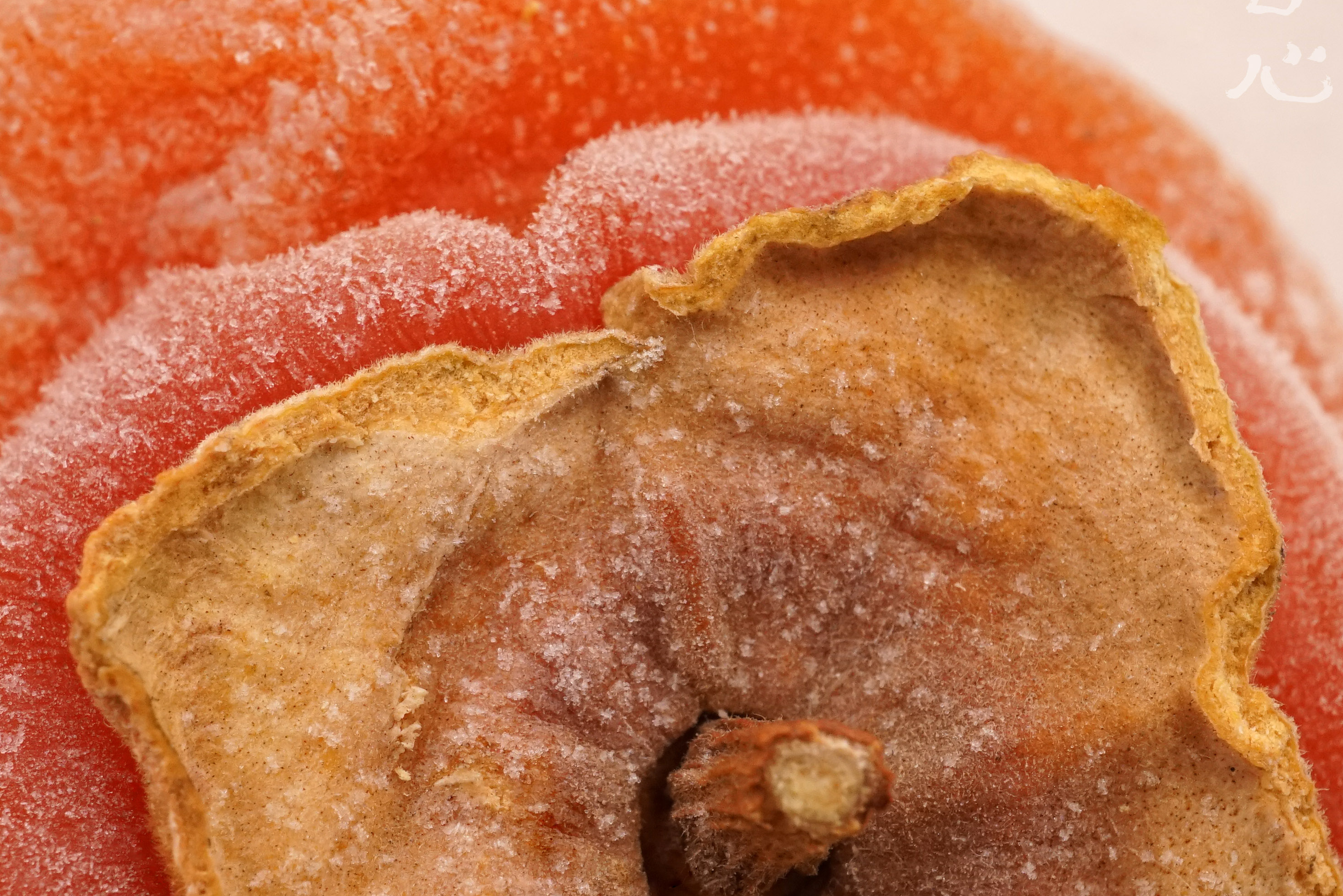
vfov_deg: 17.3
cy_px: 479
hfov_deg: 25.6
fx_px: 2948
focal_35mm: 79
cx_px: 585
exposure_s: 1/60
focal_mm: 30
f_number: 11
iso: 1600
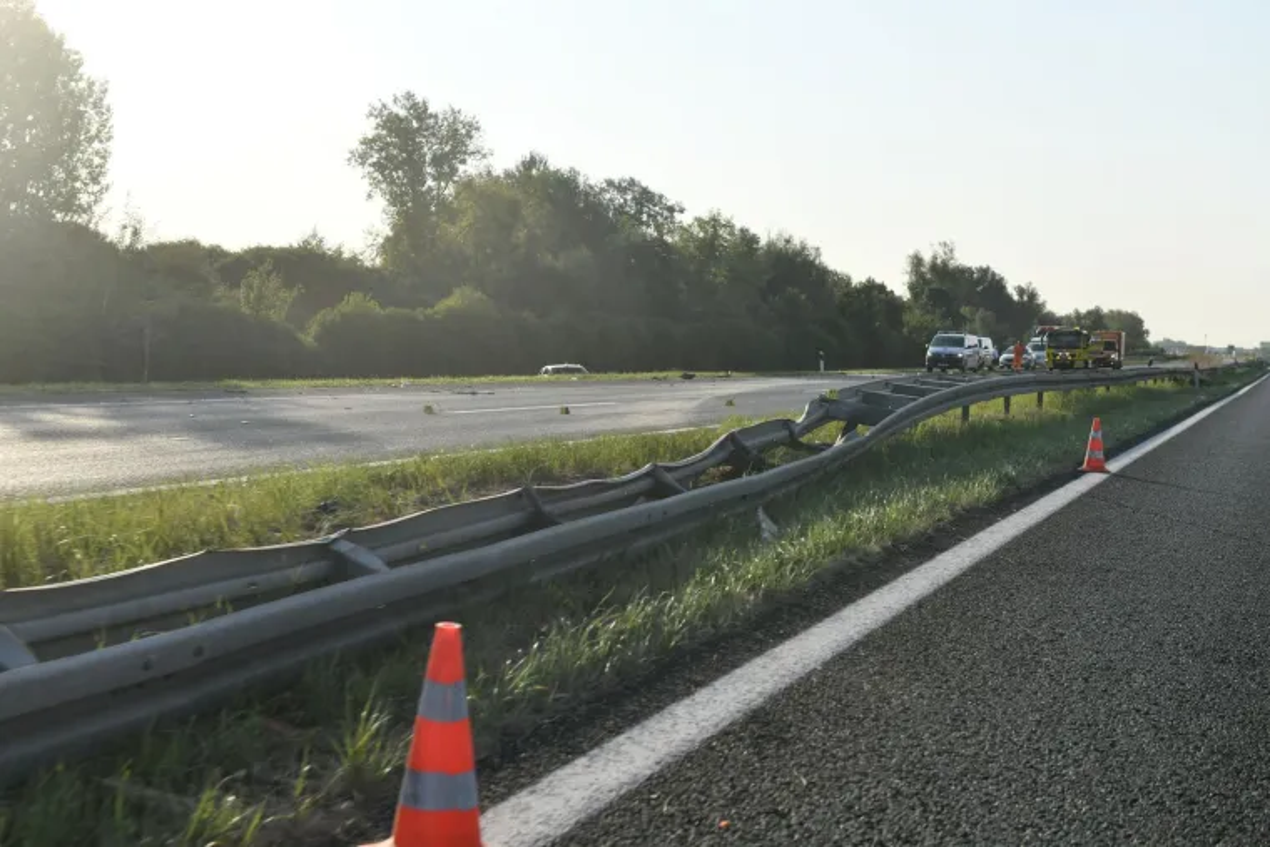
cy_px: 424
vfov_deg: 28.1
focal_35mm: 48
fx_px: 1694
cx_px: 635
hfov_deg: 41.1
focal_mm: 48
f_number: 5.6
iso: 200
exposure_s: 1/1000
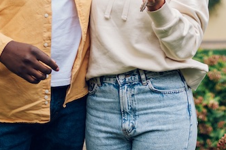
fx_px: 678
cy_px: -63
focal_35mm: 108
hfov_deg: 18.6
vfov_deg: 12.2
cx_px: 210
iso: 64
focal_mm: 35
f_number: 1.8
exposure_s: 1/800
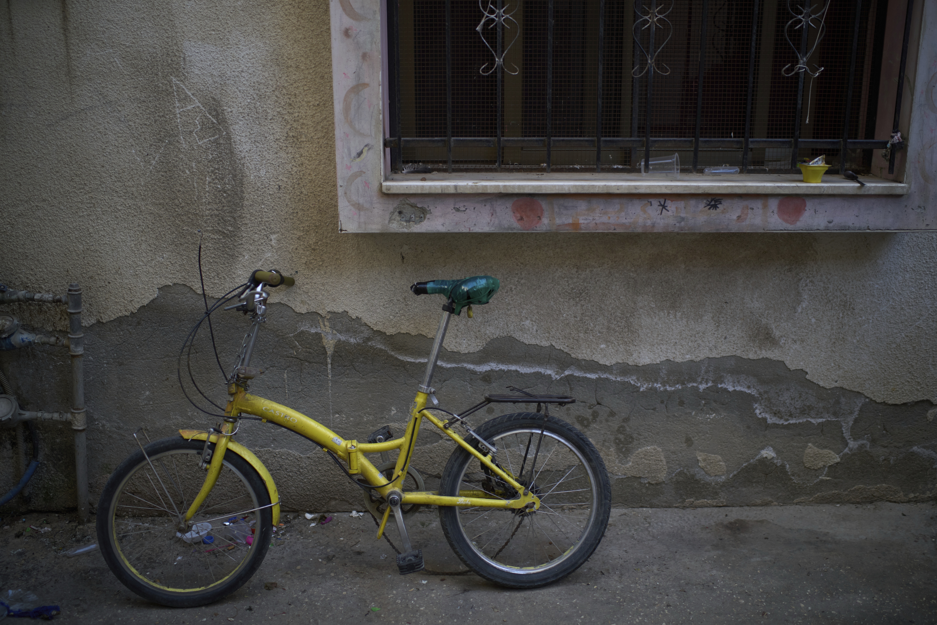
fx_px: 911
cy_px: 312
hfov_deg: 54.4
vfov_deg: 37.9
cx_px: 468
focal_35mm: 35
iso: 500
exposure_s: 1/1250
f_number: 1.6
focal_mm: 35
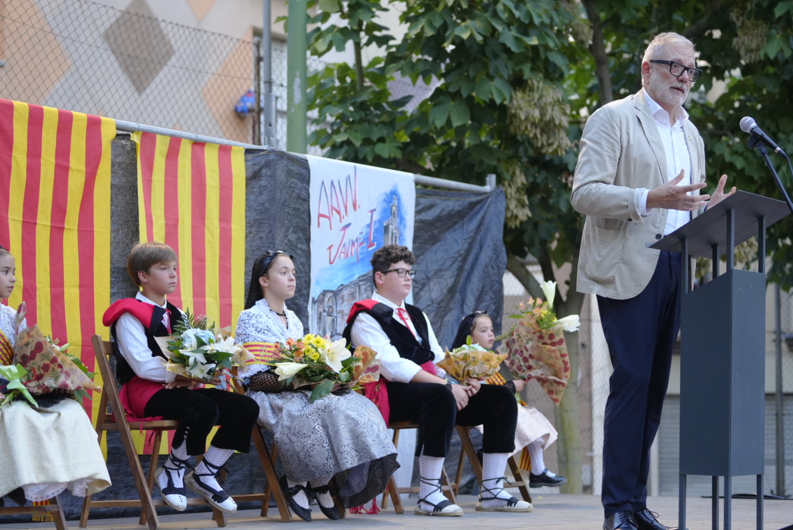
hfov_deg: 25.7
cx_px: 376
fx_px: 1741
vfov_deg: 17.3
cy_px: 290
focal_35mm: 79
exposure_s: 1/200
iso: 1600
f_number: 2.8
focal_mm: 70
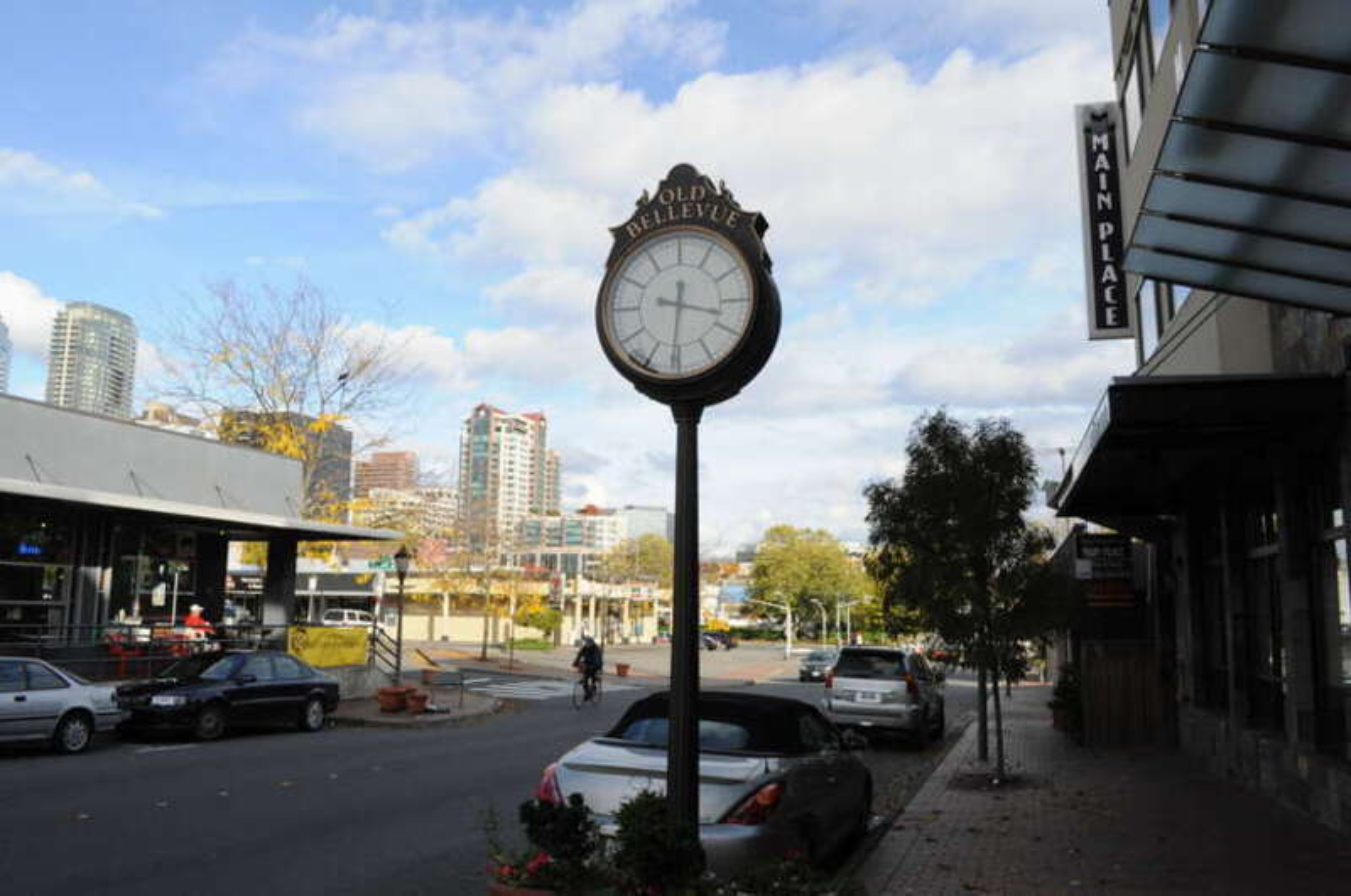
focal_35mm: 27
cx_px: 676
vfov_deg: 47.8
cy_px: 448
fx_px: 1012
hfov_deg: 67.5
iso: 800
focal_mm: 18
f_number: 13
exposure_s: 1/640
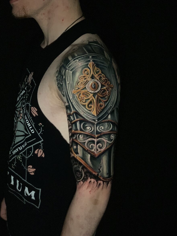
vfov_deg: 36.2
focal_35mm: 53
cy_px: 117
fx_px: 361
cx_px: 87
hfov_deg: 27.5
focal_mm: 6
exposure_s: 1/33
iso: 500
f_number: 2.4
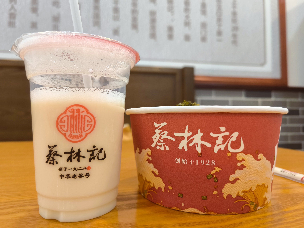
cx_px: 152
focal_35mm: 23
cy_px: 114
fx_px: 202
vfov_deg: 58.9
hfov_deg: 73.9
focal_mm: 5.35
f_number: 1.7
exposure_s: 1/50
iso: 400
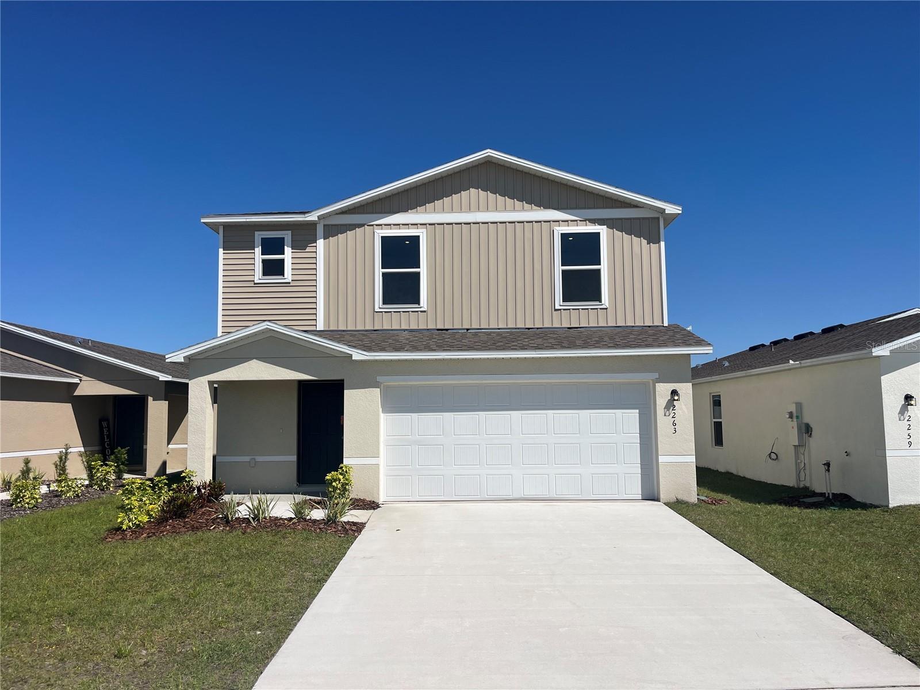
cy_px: 345
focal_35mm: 26
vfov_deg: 53.1
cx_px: 460
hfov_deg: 67.3
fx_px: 691
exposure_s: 1/8403
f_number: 1.6
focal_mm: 5.1
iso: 50
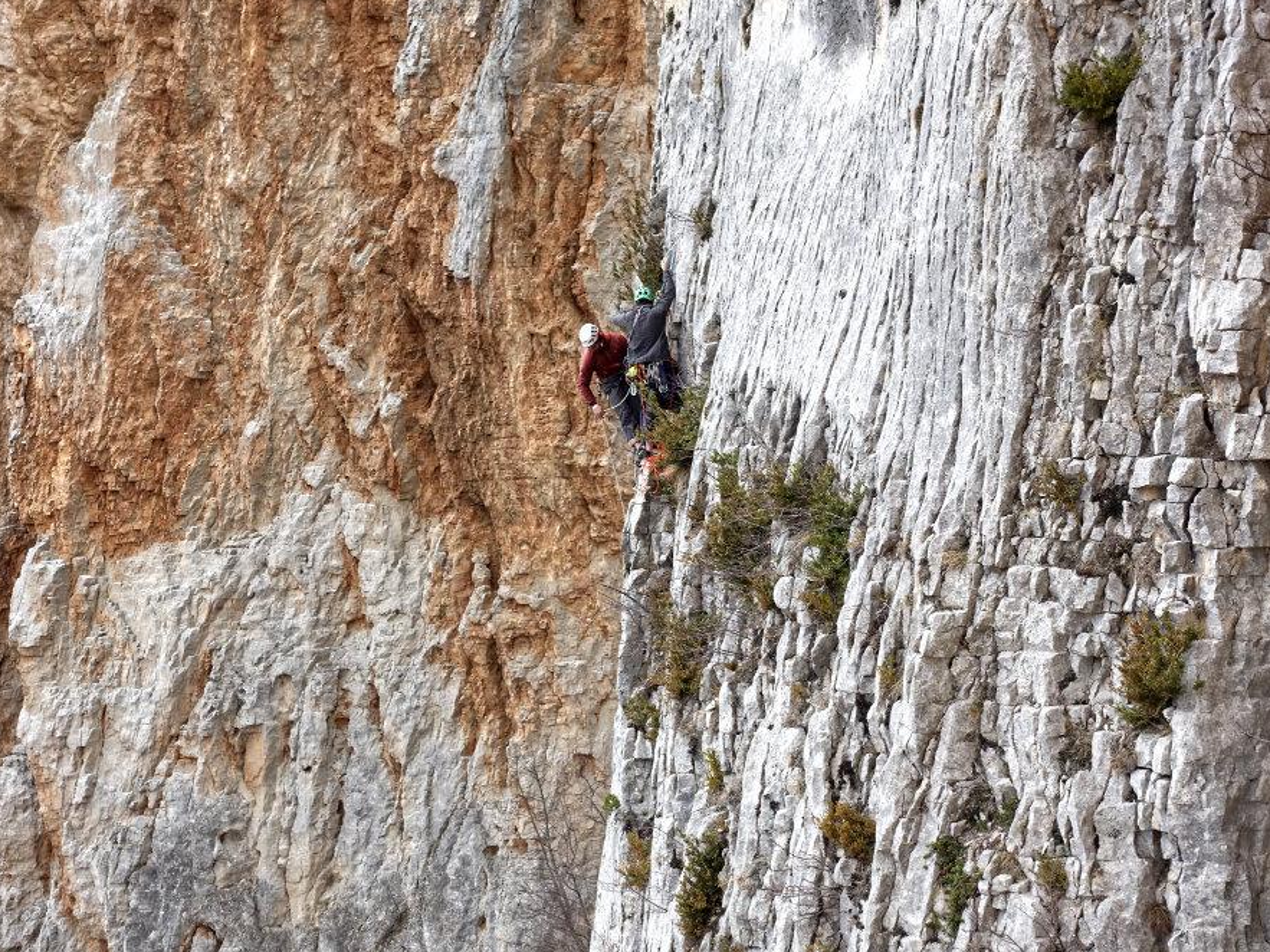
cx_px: 555
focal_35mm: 73
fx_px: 2678
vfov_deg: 20.2
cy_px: 475
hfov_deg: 26.7
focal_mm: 24.5
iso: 400
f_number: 4
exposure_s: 1/640
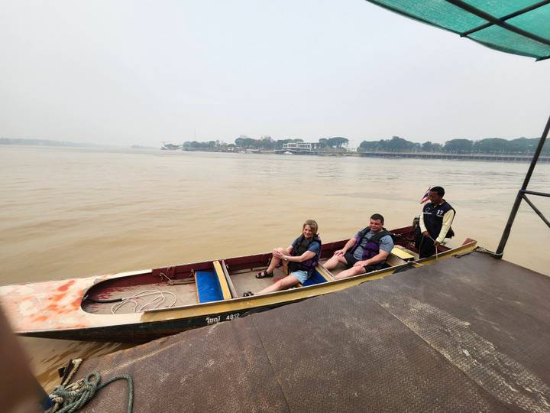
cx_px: 275
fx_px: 207
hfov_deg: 106.2
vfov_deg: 89.9
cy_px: 206
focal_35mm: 13
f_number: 2.2
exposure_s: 1/1332
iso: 40
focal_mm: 1.74
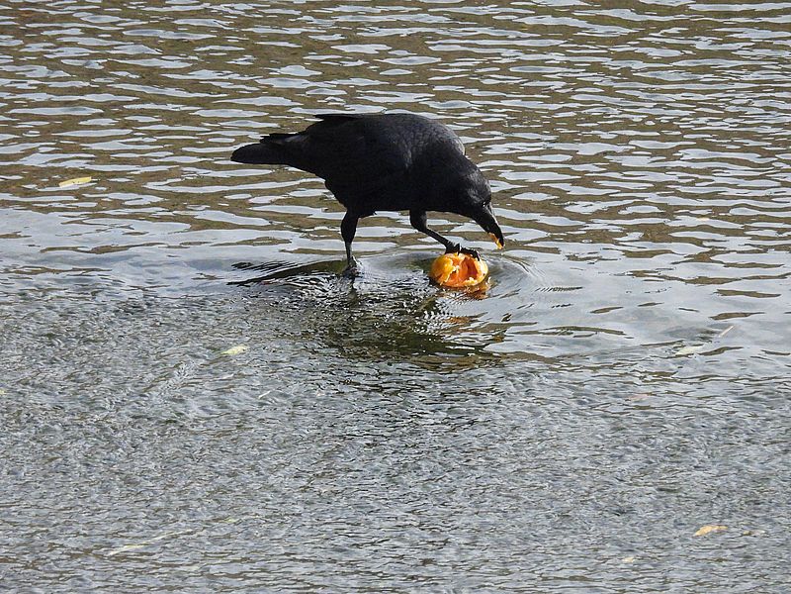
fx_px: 25136
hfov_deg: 1.8
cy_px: 297
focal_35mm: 1100
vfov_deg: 1.4
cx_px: 396
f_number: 5.6
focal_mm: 196
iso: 1400
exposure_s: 1/1000
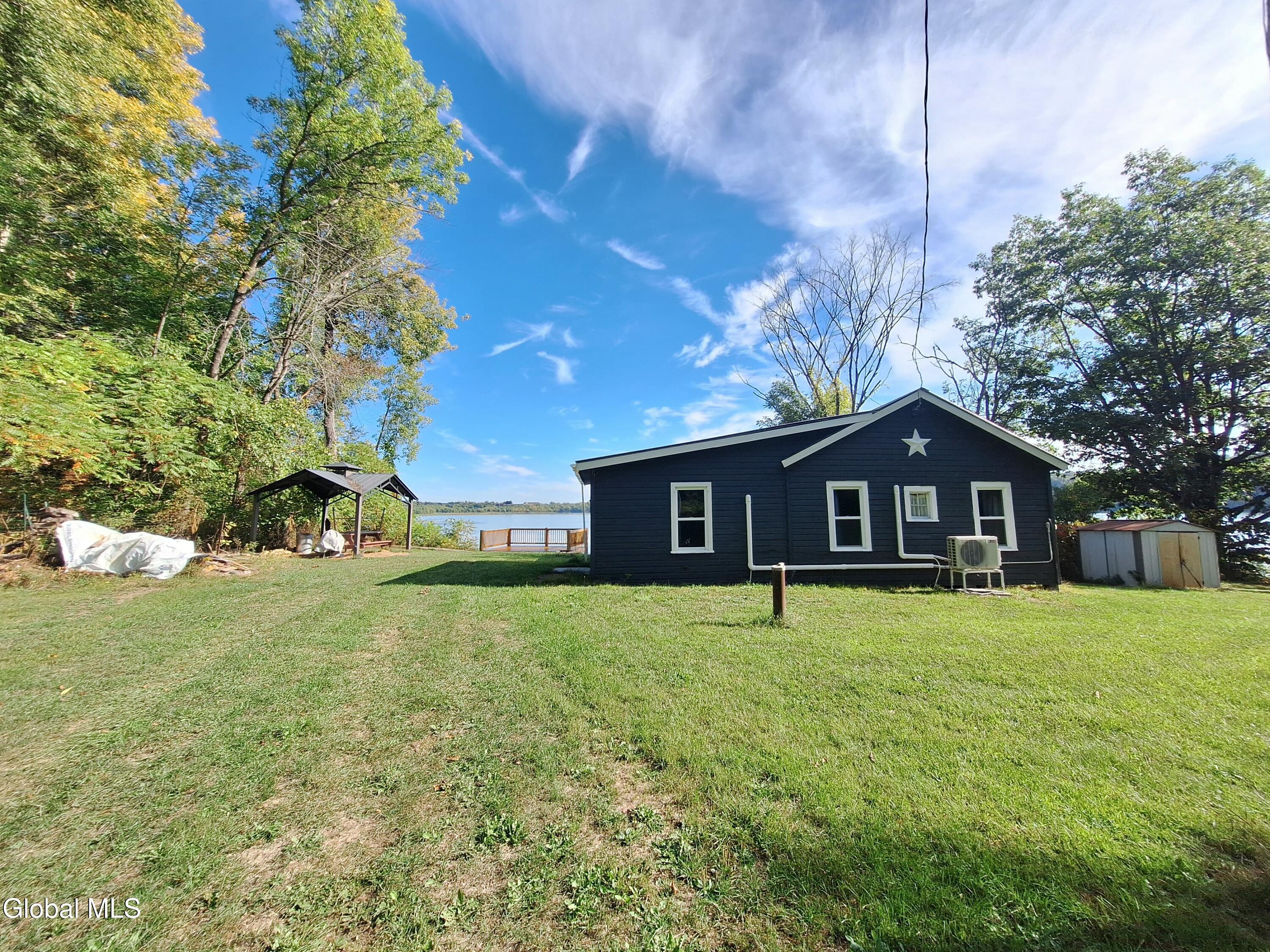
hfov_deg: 106.2
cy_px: 476
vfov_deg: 89.9
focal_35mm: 13
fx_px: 477
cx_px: 635
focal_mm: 1.74
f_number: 2.2
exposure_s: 1/1613
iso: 40
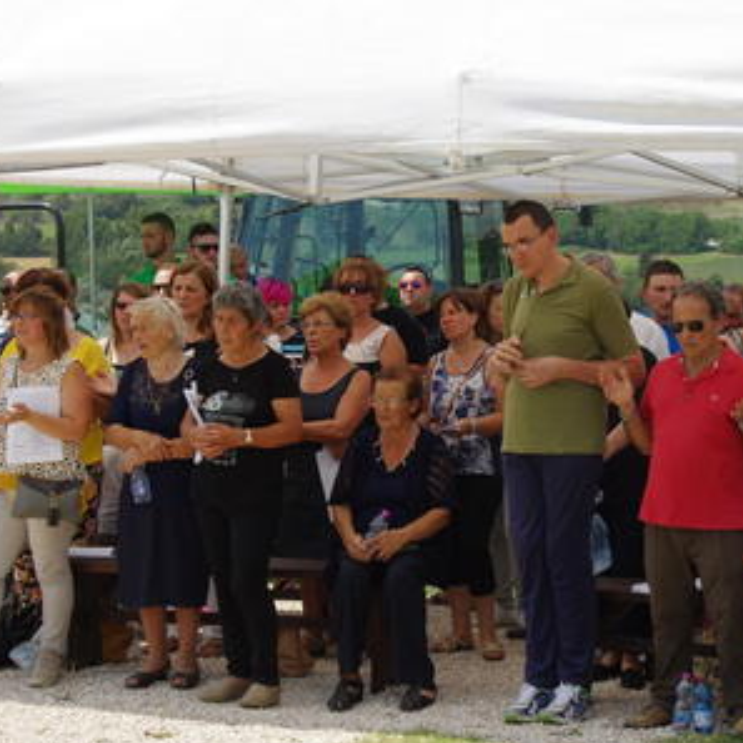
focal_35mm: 113
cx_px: 528
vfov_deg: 15.4
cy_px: 374
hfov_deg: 15.4
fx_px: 2744
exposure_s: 1/320
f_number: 11
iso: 400
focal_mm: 53
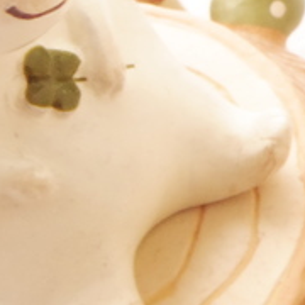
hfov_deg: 8.4
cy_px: -34
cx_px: 642
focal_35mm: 196
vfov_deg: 8.8
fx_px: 1954
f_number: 8
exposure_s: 1/40
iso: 400
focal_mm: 8.5
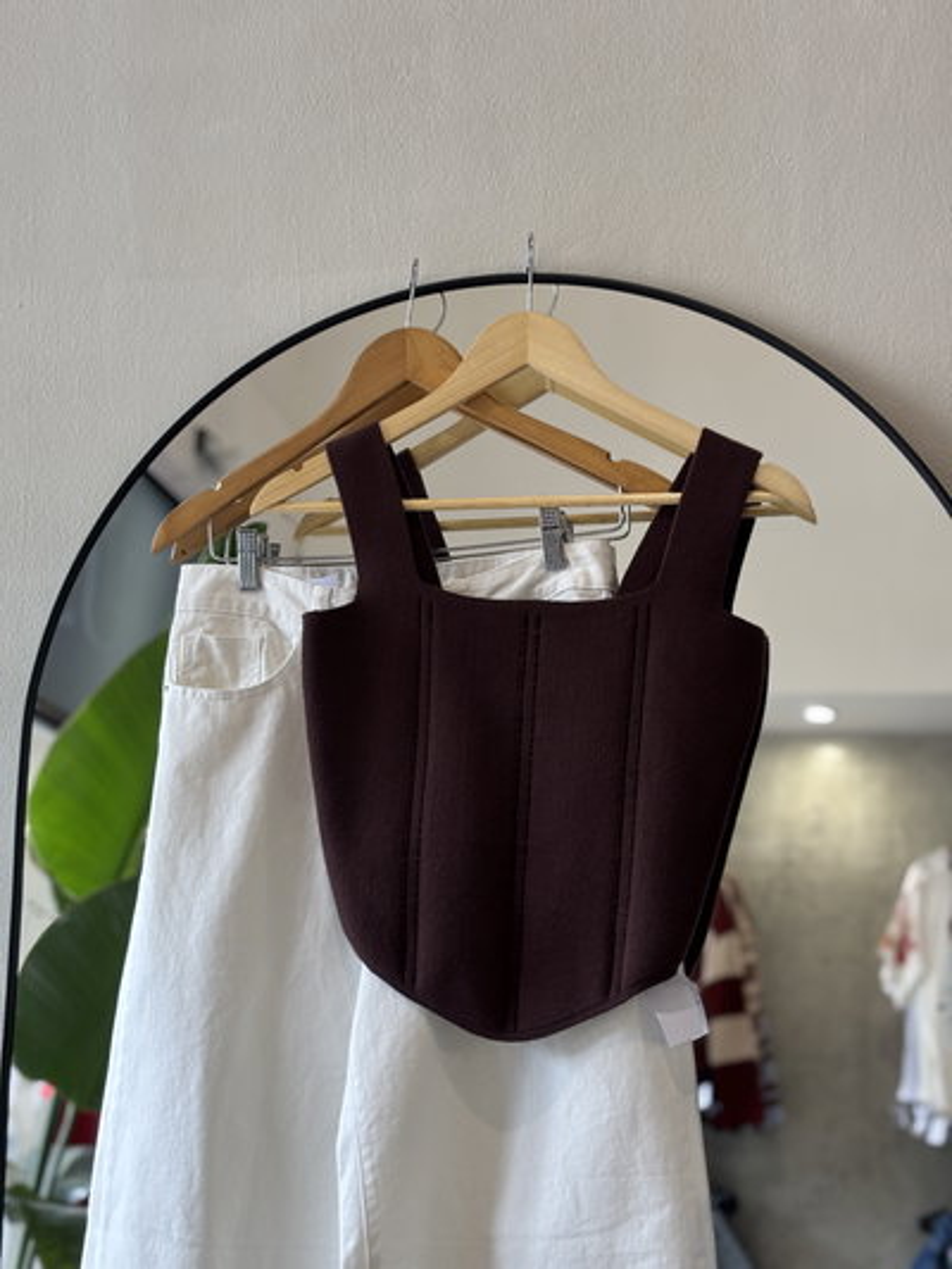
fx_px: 1906
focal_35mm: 52
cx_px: 476
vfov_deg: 36.8
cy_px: 634
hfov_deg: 28.0
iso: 25
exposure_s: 1/50
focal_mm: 5.96
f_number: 1.6
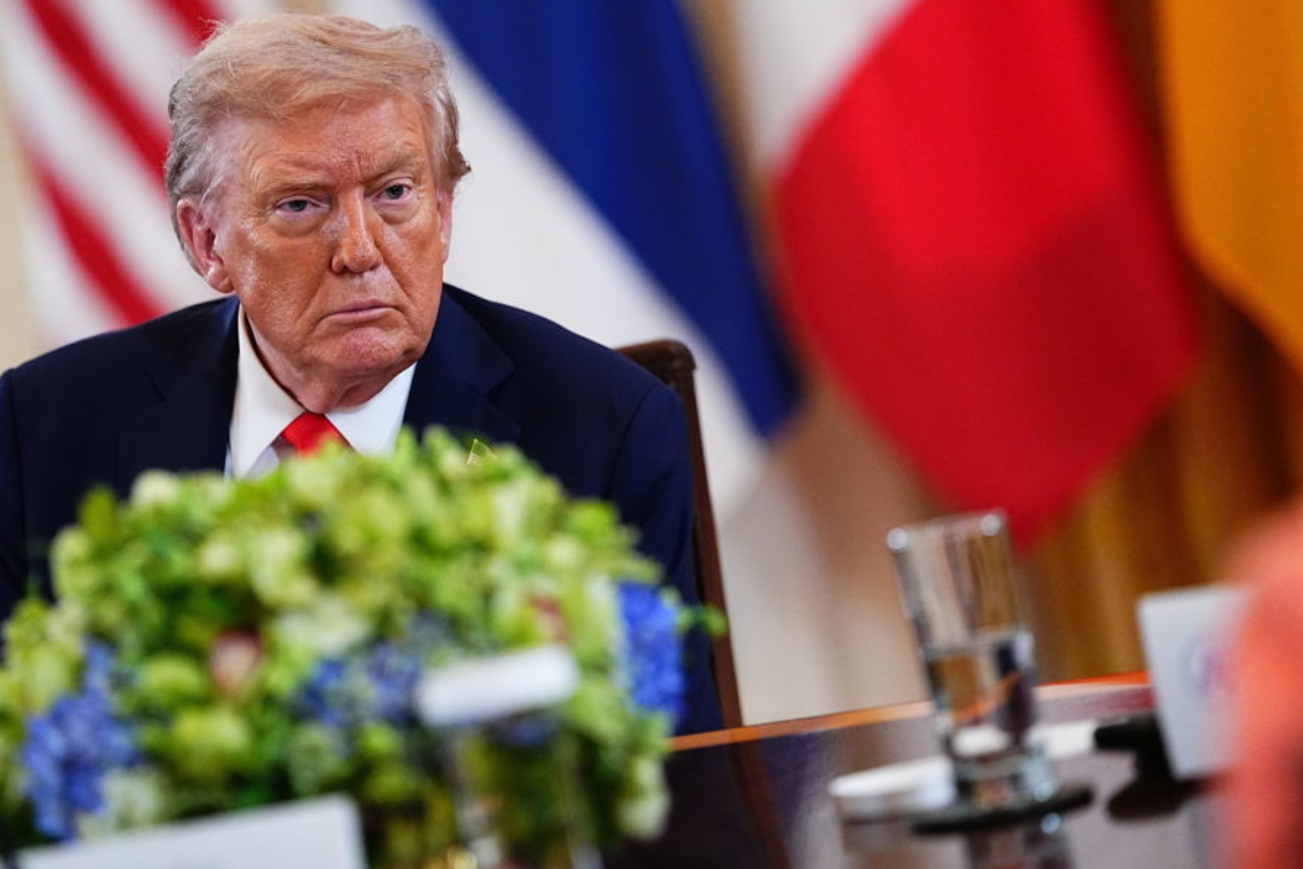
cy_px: 370
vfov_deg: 6.8
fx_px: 7311
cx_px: 518
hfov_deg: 10.2
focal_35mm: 202
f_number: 2.2
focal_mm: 150
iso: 5000
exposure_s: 1/400
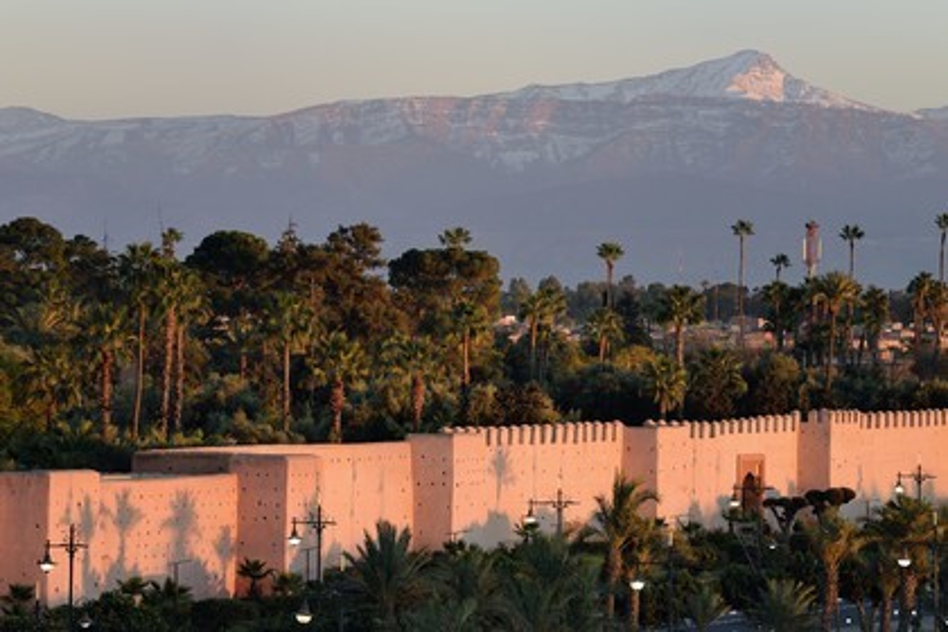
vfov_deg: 6.9
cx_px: 474
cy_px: 316
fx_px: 5266
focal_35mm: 200
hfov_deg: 10.3
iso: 400
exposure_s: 1/100
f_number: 7.1
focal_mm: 200
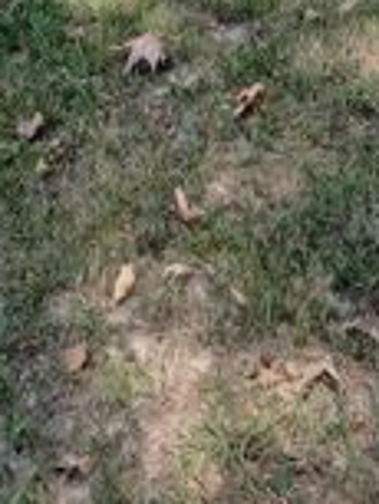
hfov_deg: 13.1
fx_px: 1647
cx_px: 168
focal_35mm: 113
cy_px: -502
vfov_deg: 14.5
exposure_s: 1/120
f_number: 1.8
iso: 25
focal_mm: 3.98
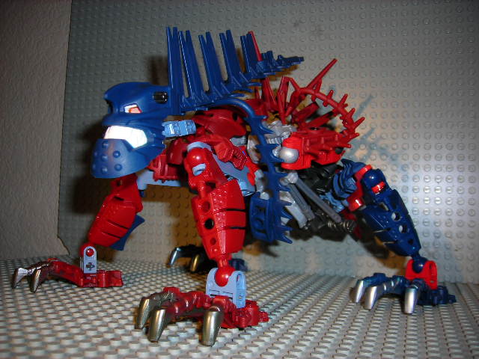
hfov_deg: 49.0
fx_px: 526
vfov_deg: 37.7
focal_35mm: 38
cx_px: 240
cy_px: 180
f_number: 3.2
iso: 50
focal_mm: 6.3
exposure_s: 1/60.1
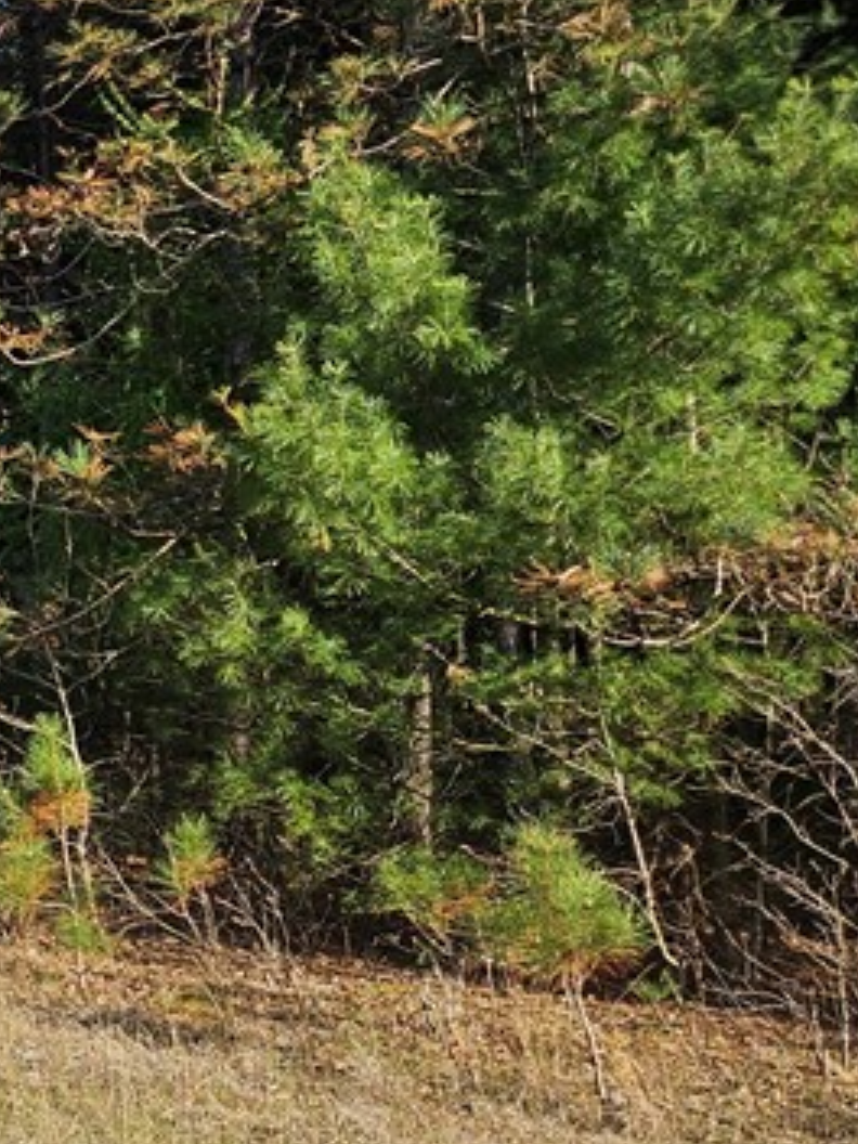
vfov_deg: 28.9
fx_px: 2214
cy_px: 478
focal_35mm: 67
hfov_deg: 17.5
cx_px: -722
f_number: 1.8
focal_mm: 5.4
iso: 25
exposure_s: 1/792
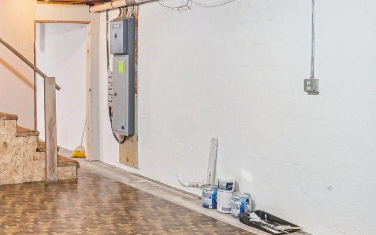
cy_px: 89
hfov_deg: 40.8
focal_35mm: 45
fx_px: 461
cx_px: 35
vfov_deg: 28.5
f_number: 8
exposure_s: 1/6
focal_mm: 10
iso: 400
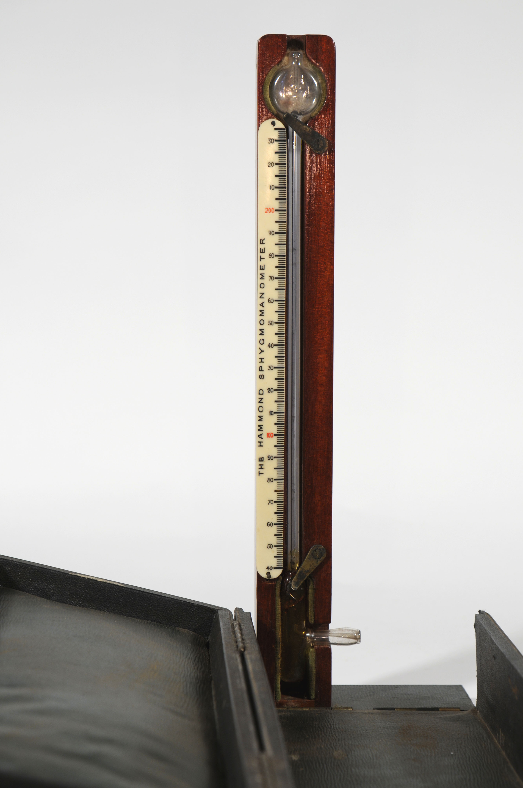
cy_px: 394
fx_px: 2032
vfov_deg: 21.9
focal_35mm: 93
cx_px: 262
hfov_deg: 14.7
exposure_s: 1/250
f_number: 6.3
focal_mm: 62
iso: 200
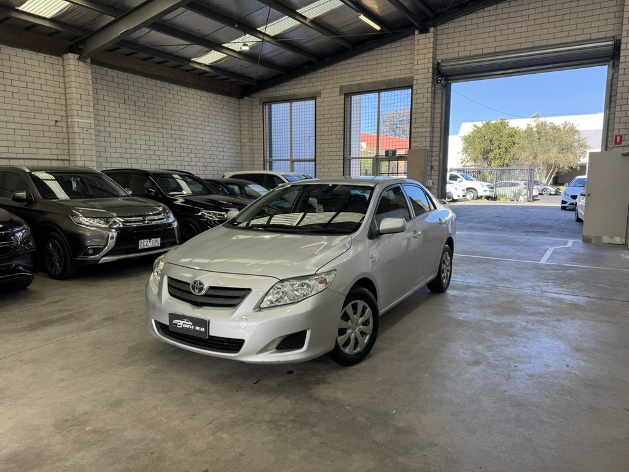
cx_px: 314
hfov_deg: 71.6
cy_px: 236
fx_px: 436
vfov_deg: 56.8
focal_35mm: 24
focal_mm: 6.76
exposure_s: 1/425
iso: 80
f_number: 1.78
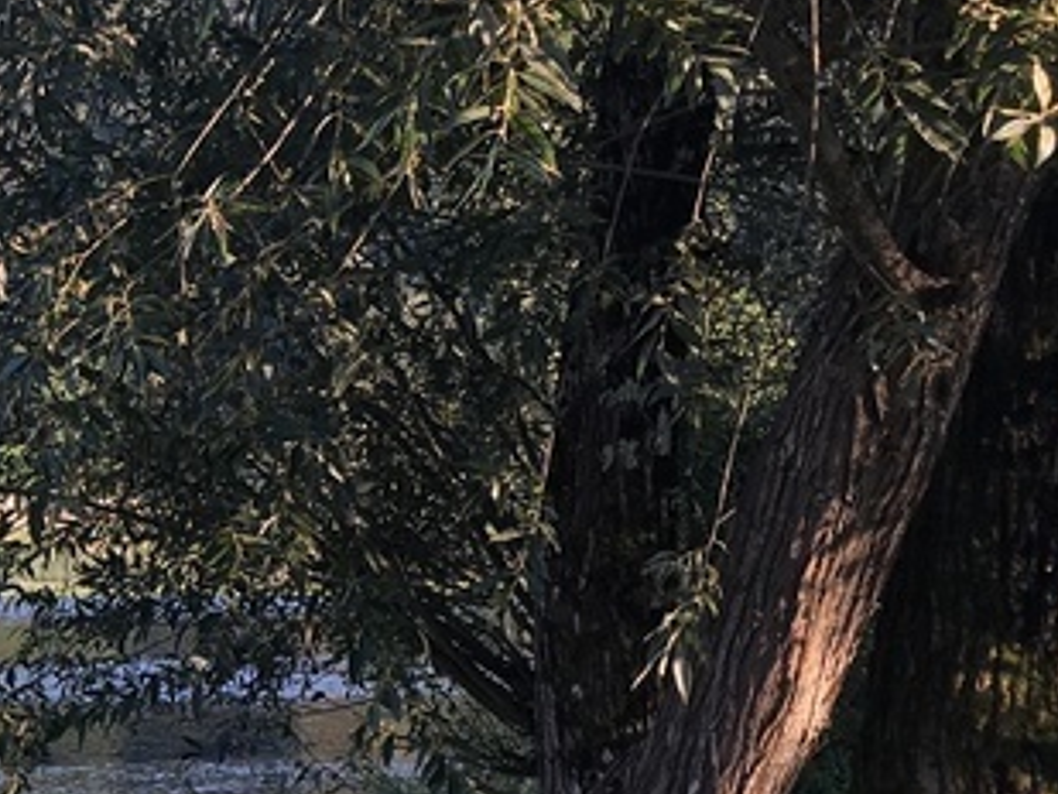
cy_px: 712
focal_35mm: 96
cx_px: -353
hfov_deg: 18.8
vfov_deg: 15.2
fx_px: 2935
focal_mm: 4.15
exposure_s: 1/288
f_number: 2.2
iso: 25
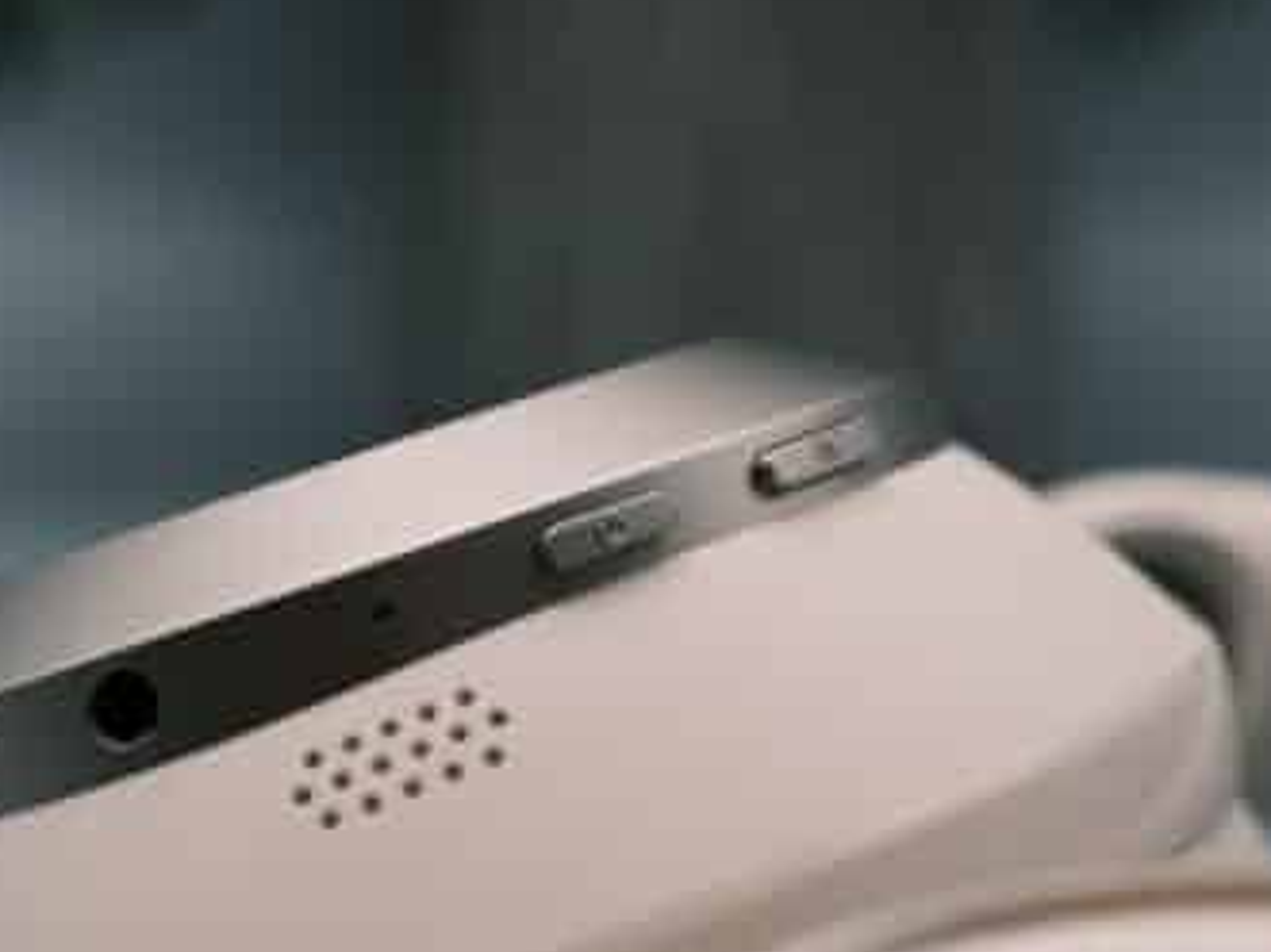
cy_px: 468
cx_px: 599
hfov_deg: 23.0
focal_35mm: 85
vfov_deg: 17.4
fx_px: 3120
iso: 500
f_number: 6.4
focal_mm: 50
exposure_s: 1/240
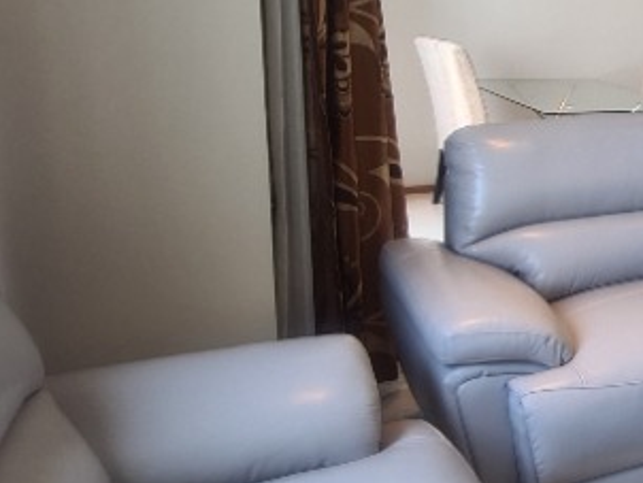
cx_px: 858
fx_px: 799
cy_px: 147
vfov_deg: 33.2
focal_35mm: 43
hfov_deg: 32.0
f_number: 2.2
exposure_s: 1/100
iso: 64
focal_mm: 2.2
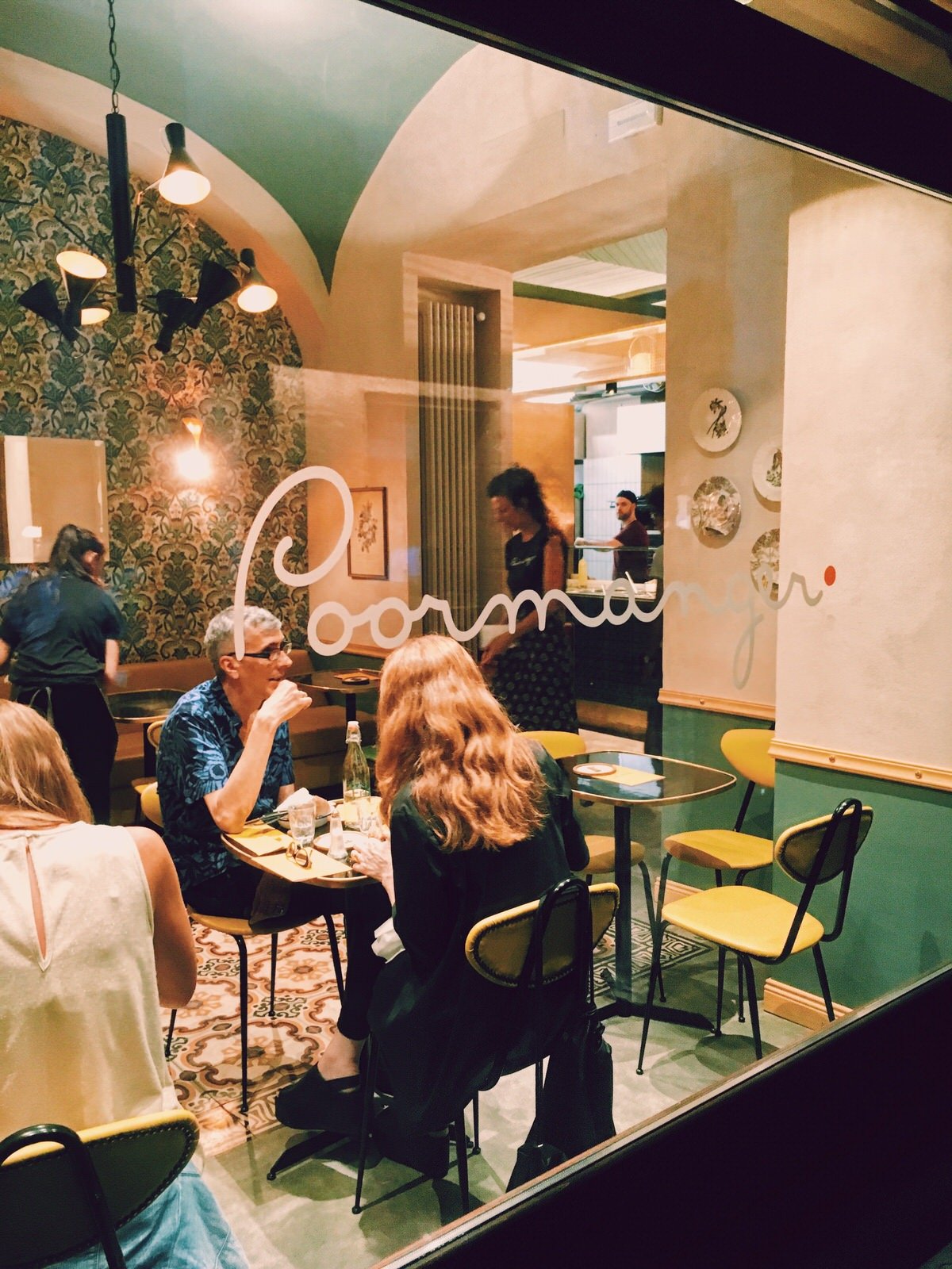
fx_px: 1063
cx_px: 476
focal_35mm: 29
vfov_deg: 61.7
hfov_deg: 48.2
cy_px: 634
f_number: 2.2
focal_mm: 4.15
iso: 200
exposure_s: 1/17
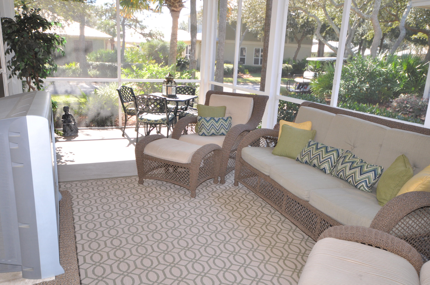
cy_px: 142
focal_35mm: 30
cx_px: 215
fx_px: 358
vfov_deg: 43.5
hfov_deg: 62.0
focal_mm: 20
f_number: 5.6
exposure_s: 1/125
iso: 500
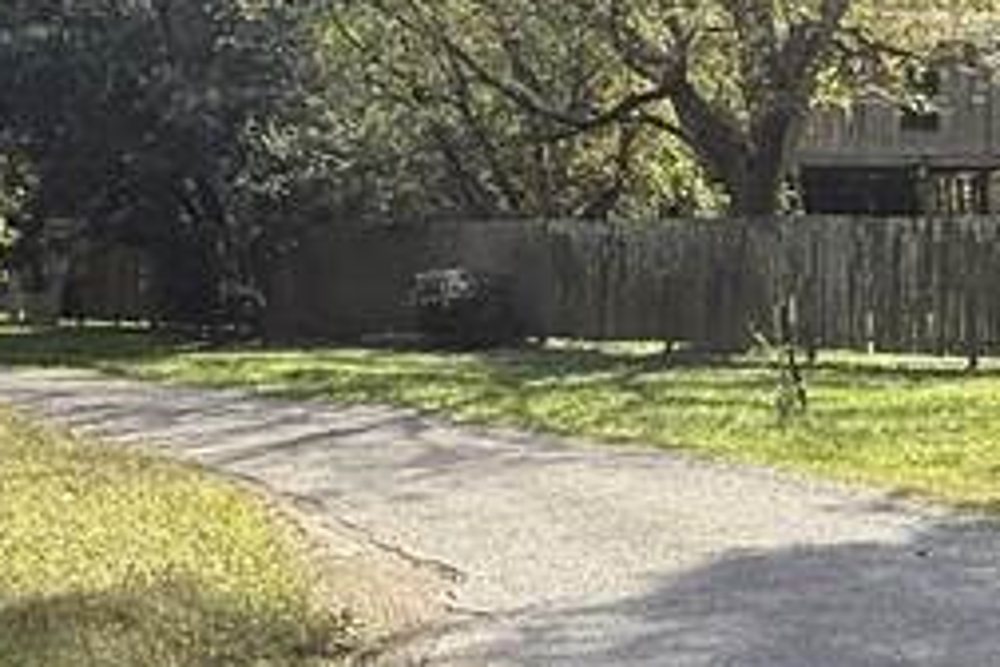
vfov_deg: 18.4
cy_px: 337
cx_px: 393
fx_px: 2055
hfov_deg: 27.3
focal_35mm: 74
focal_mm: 2.22
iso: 64
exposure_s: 1/1001
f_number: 2.2
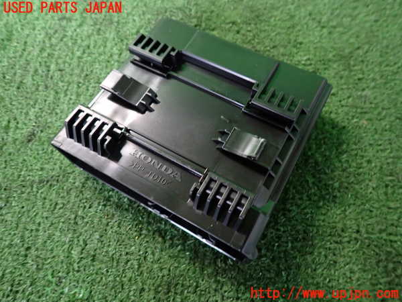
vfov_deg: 54.9
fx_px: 290
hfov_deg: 69.4
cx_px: 201
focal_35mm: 25
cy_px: 151
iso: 640
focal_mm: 4.5
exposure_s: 1/30
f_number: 2
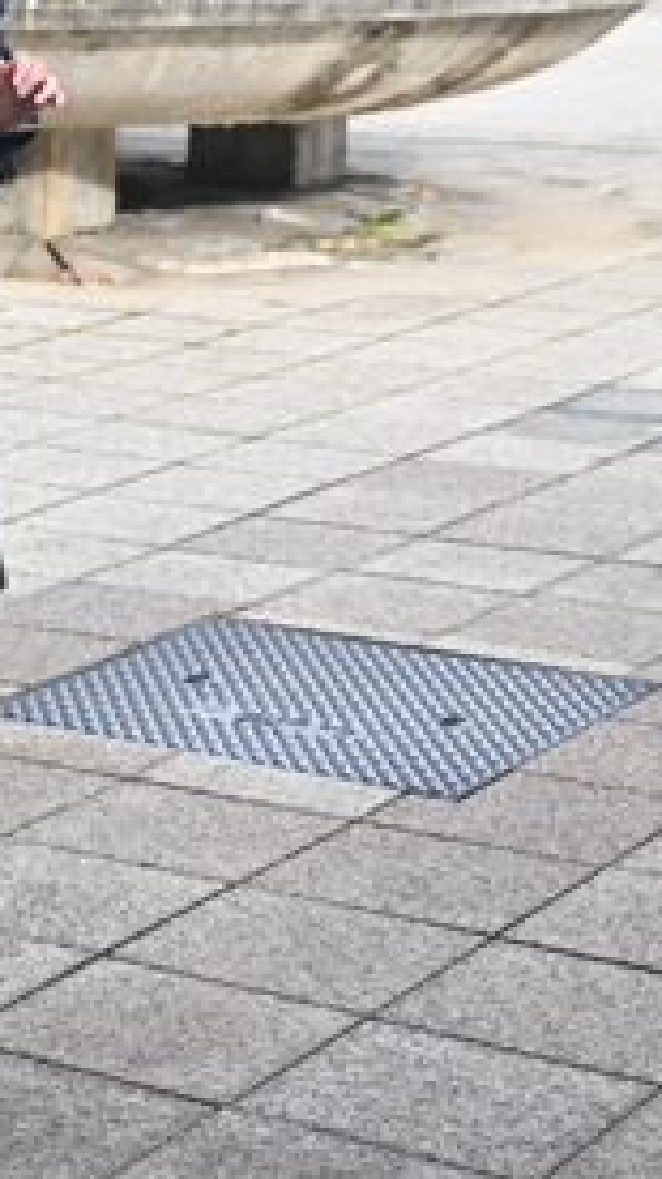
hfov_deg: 10.5
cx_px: -461
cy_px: 295
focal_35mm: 110
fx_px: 3437
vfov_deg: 19.3
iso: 3200
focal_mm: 42
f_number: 3.5
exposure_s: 1/5000
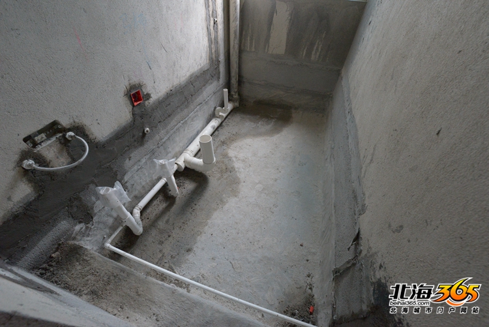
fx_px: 190
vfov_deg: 81.3
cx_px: 244
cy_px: 164
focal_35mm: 14
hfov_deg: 104.2
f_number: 7.1
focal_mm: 14
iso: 5000
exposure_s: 1/200
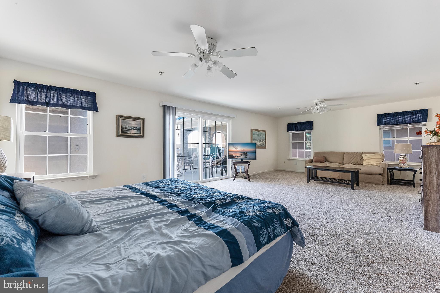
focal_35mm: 14
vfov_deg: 81.2
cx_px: 220
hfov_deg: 104.3
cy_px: 146
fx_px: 171
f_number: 7.1
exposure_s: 1/30
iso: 400
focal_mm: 14
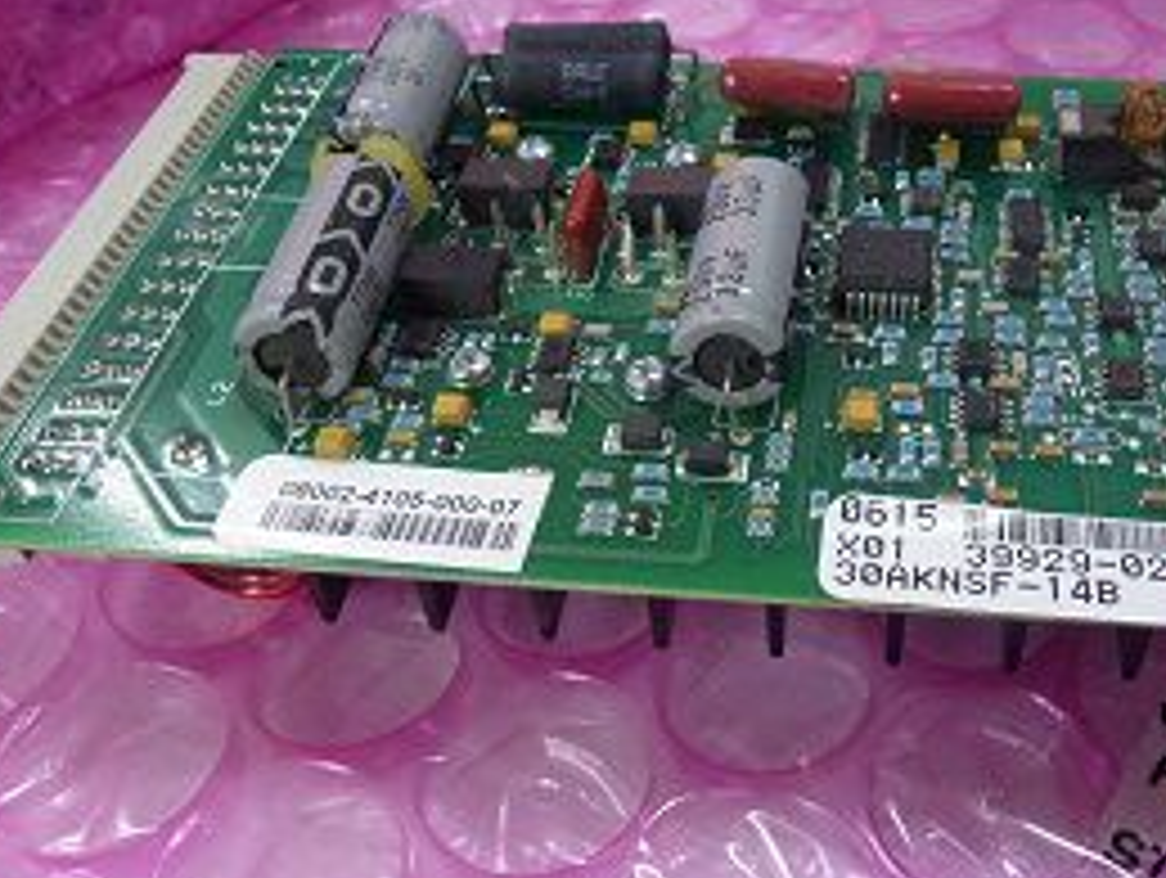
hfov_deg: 49.4
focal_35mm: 37
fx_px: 1248
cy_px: 473
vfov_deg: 38.7
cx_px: 761
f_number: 3.3
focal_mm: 4.3
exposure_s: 1/30
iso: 400
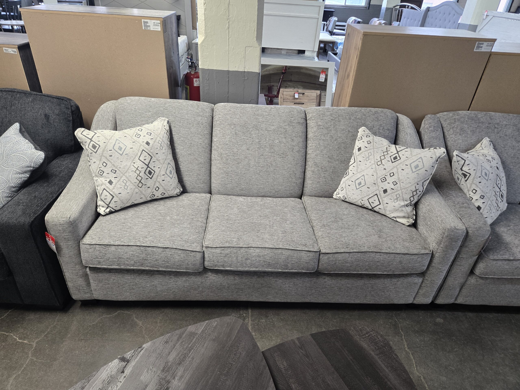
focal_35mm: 23
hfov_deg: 73.9
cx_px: 260
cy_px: 195
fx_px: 346
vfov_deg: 58.9
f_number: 1.8
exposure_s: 1/120
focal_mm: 5.4
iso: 250
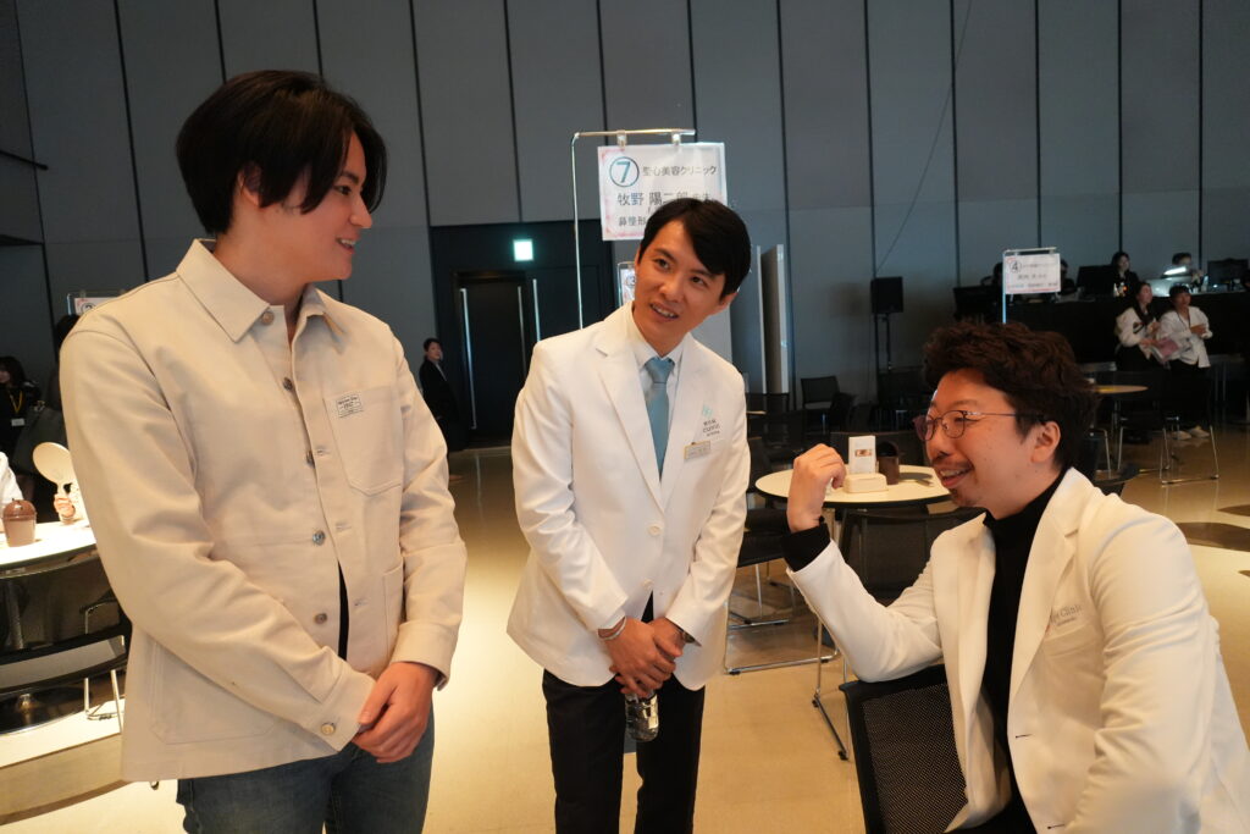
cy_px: 417
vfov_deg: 53.1
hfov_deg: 73.7
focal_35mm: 24
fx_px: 833
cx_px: 625
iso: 3200
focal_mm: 16
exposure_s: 1/100
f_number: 3.5
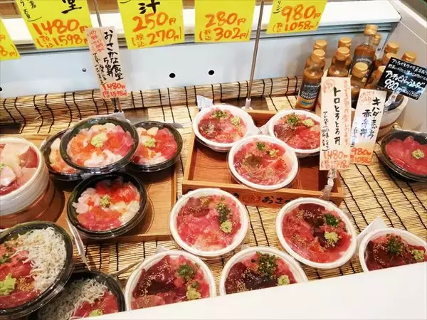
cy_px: 160
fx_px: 321
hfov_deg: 67.3
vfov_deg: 53.1
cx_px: 214
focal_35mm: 26
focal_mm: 3.46
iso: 64
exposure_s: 1/50
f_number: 1.8
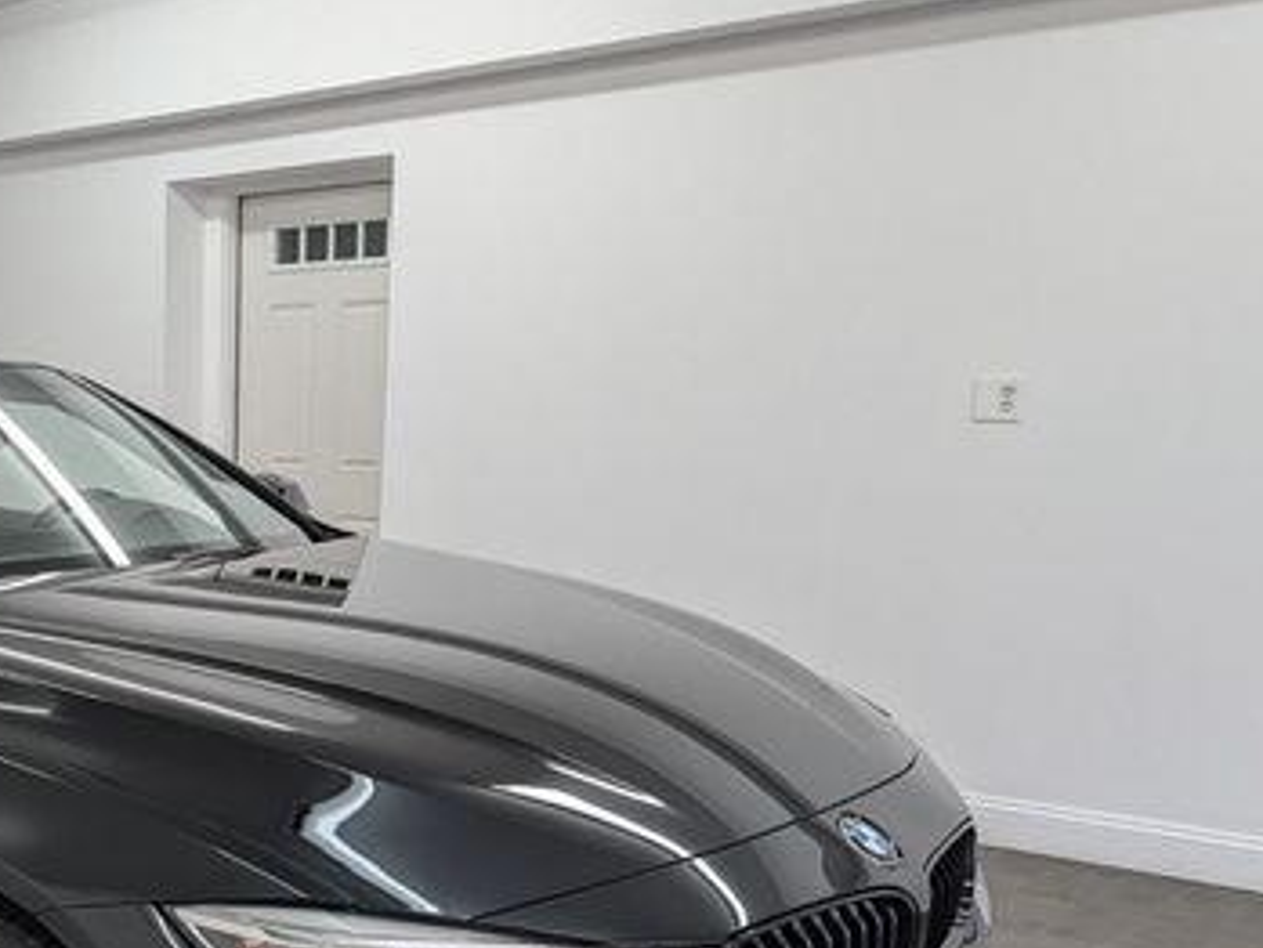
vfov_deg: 32.1
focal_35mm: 44
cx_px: 119
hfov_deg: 39.7
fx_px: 1606
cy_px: 738
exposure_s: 1/120
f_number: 1.68
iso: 108
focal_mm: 6.9
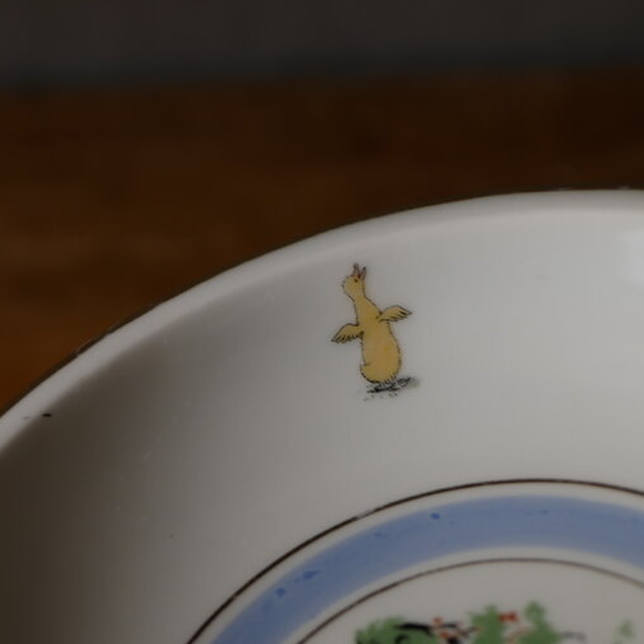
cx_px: 298
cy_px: 398
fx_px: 1579
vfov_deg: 23.0
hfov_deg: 23.1
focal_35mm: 75
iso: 200
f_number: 2.5
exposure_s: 1/250
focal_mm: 25
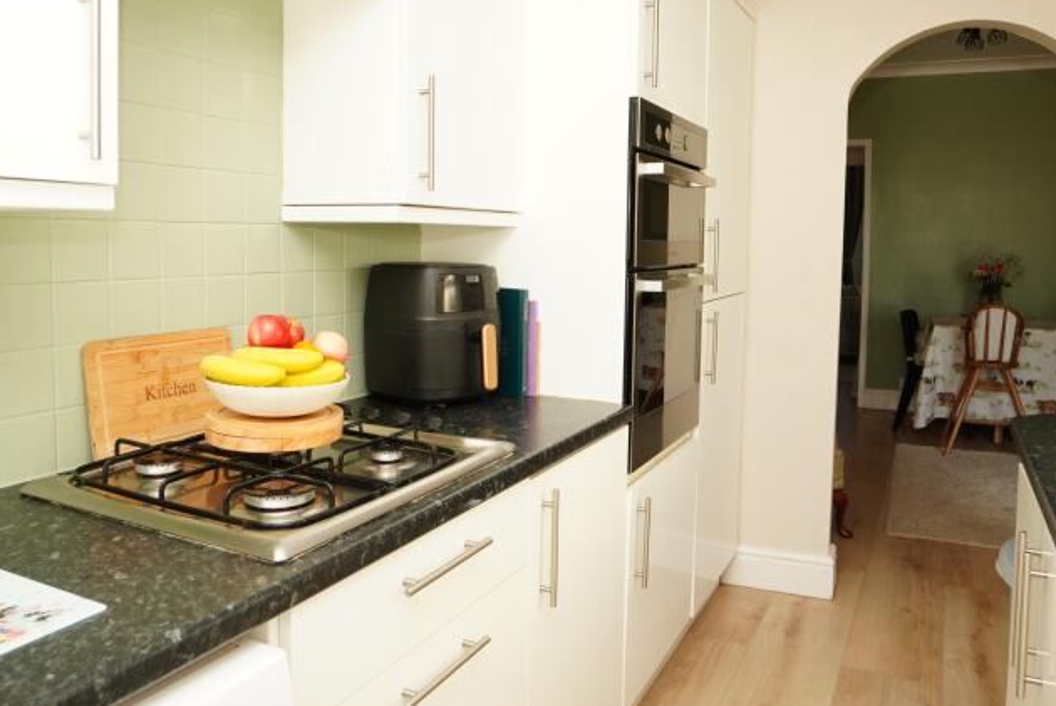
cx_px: 545
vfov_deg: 48.0
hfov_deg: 67.7
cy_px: 282
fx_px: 787
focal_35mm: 27
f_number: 4
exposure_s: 1/125
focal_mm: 11
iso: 400
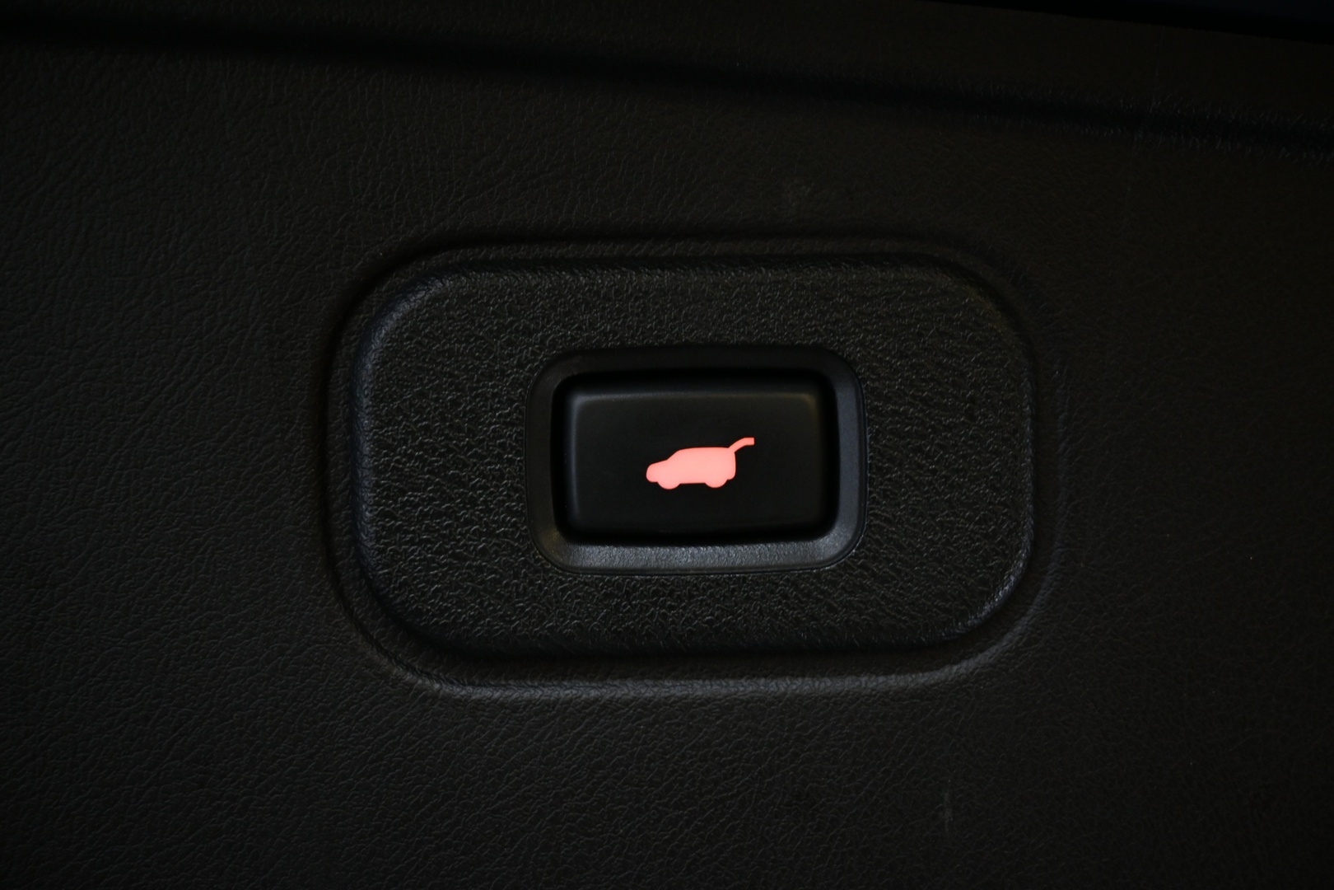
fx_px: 1528
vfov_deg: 32.4
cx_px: 667
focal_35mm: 41
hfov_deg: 47.2
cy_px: 445
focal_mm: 27.5
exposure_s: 1/40
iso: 1400
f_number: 4.5
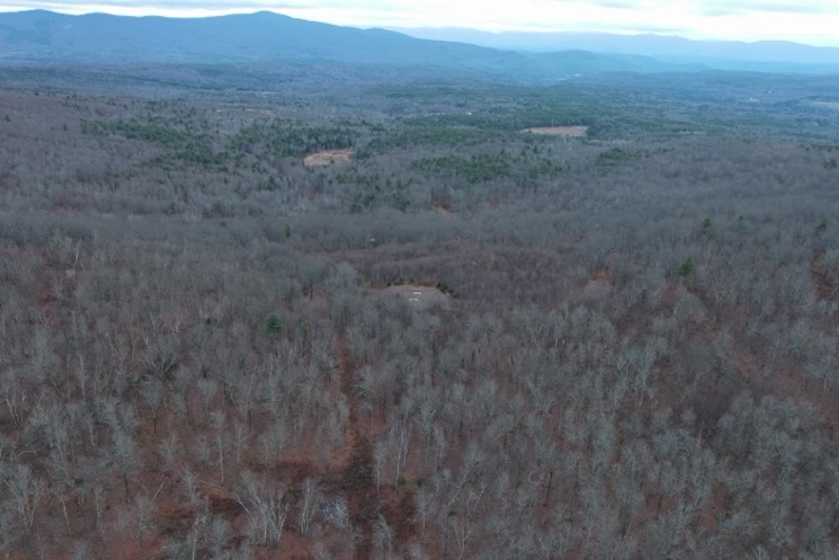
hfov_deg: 63.6
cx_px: 420
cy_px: 280
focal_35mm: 29
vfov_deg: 45.0
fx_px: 676
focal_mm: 10.57
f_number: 2.8
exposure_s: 1/20.2
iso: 200
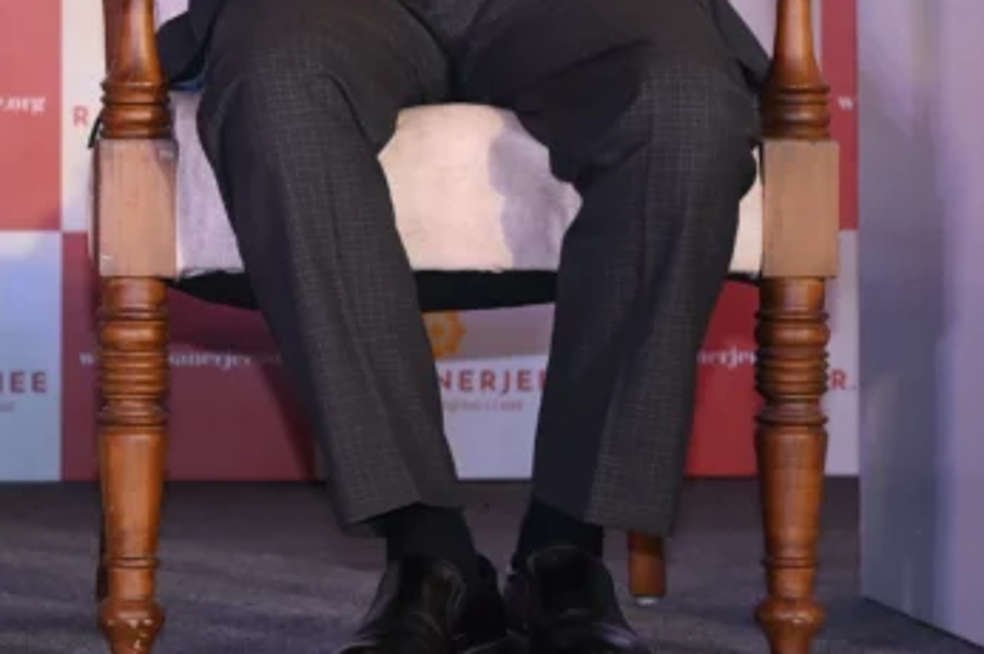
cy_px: -121
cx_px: -421
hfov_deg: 9.7
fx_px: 5653
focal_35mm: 207
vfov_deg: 6.6
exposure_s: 1/250
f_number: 4.5
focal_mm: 70
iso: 1250
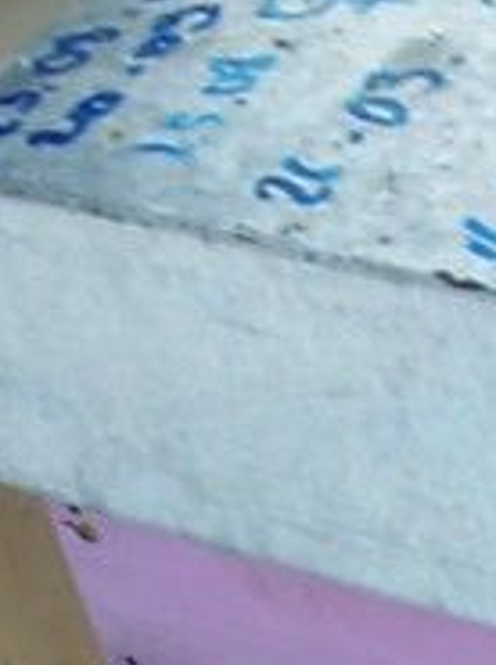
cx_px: 744
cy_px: 927
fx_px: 1994
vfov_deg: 17.4
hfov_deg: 13.4
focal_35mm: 104
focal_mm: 5.7
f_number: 2.9
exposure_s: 1/80
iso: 80
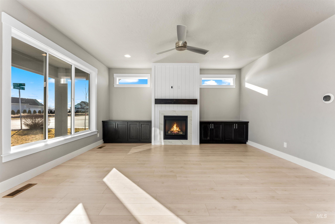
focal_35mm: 14
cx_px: 168
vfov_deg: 81.2
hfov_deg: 104.3
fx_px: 130
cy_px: 112
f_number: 13
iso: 800
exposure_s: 1/30
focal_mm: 14
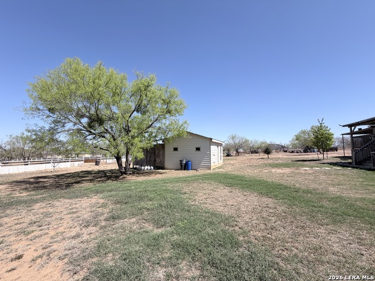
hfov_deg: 102.1
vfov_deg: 85.7
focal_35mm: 14
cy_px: 140
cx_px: 188
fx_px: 152
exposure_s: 1/770
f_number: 2.2
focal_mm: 2.22
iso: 20
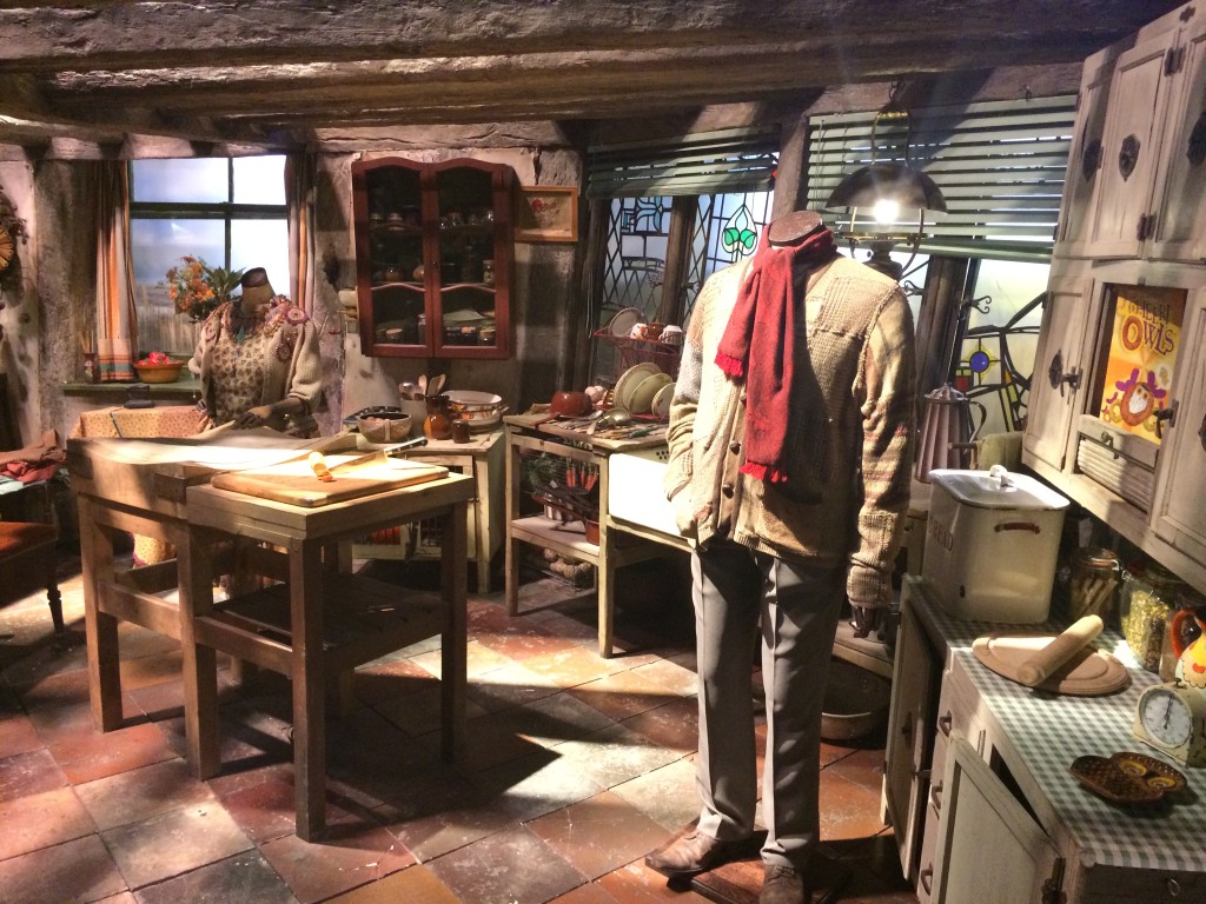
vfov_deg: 48.2
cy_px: 452
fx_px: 1010
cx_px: 603
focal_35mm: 29
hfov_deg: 61.7
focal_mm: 4.15
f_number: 2.2
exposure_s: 1/24
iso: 250
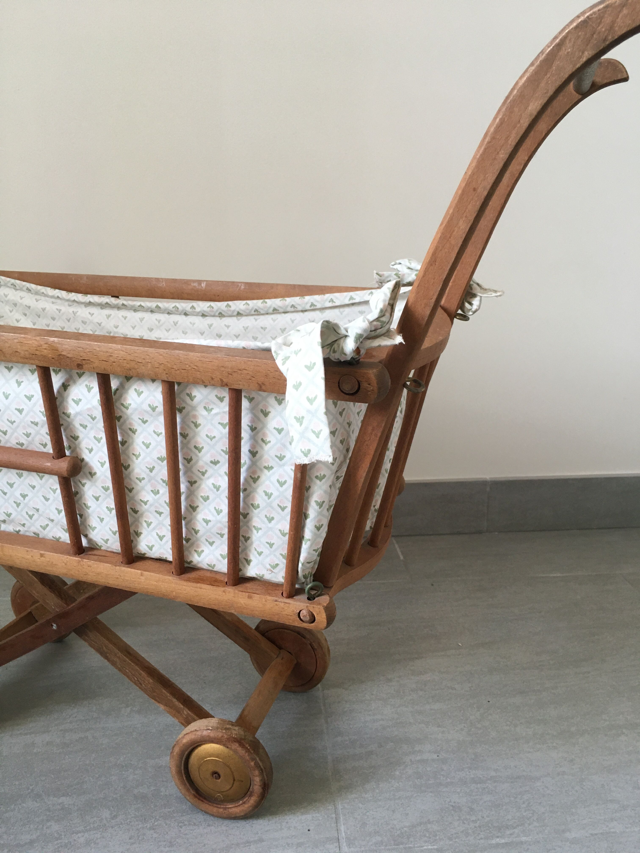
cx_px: 320
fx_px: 715
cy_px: 426
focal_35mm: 29
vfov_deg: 61.7
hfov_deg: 48.2
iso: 64
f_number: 2.2
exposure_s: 1/33
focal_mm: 4.15
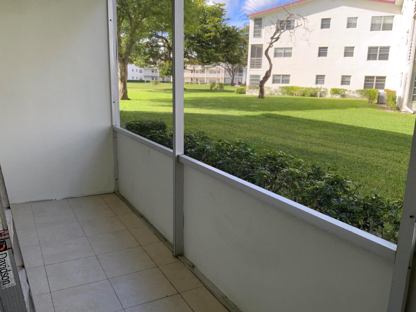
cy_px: 156
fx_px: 349
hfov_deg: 61.7
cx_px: 208
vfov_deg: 48.2
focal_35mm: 29
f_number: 1.8
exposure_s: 1/236
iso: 16
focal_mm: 3
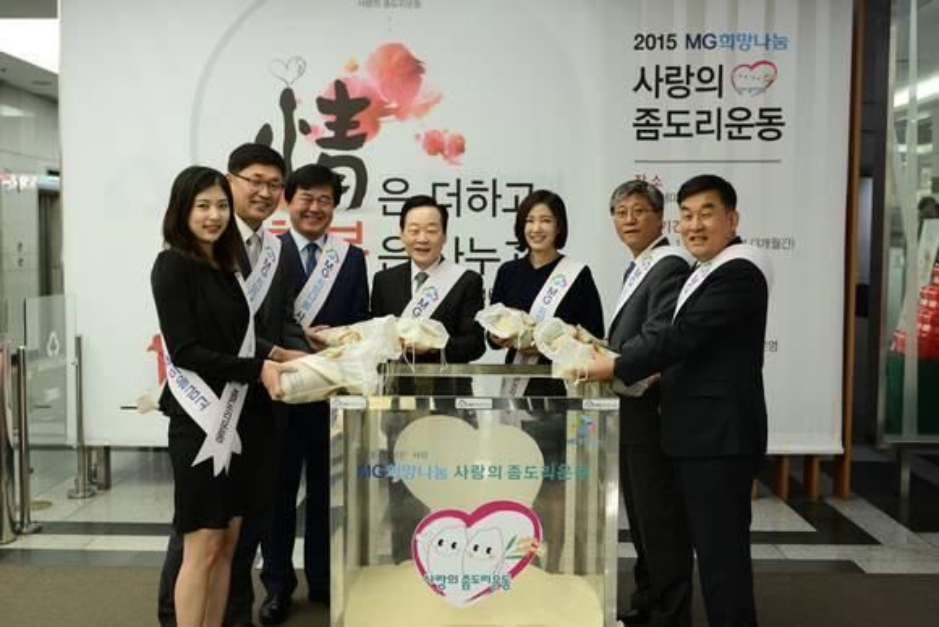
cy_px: 314
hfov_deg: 65.5
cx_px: 470
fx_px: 730
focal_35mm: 28
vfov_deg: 46.4
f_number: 2.8
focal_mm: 28
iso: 400
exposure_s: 1/125
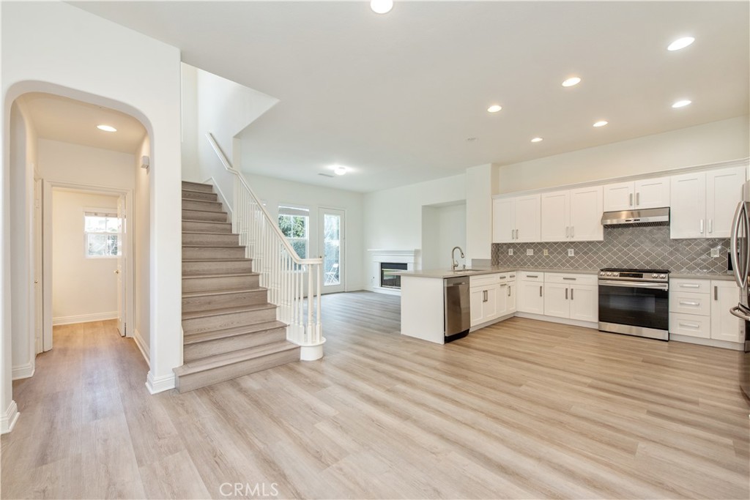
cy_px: 250
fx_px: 292
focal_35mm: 14
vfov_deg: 81.2
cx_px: 375
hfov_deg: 104.2
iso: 800
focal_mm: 14
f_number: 5.6
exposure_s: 1/125
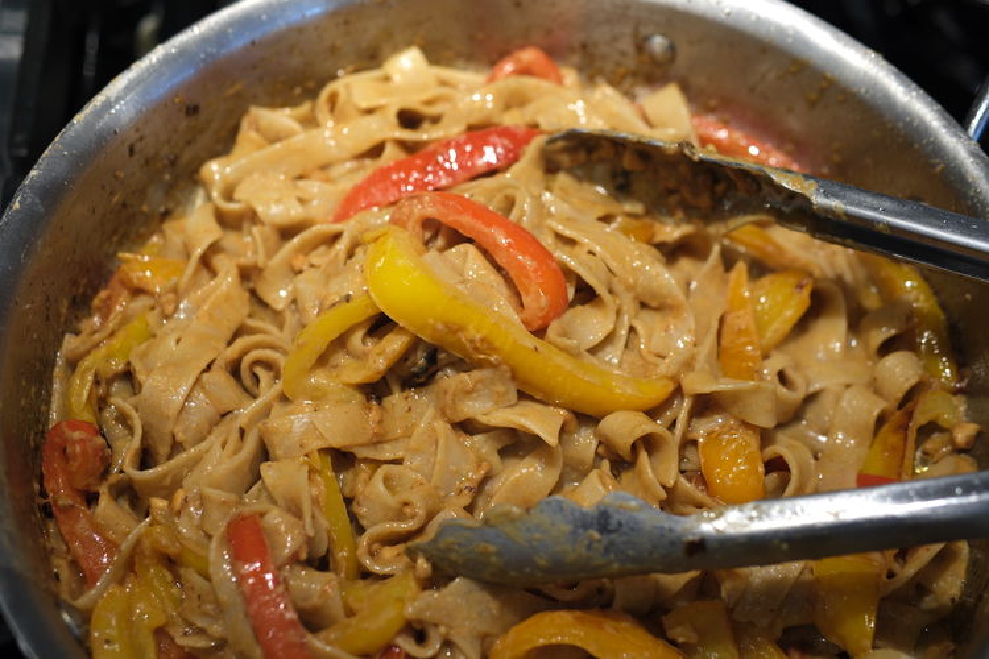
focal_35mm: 45
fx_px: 1236
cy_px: 330
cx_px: 494
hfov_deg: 43.6
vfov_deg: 29.9
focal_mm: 30
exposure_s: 1/42
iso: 320
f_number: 2.8
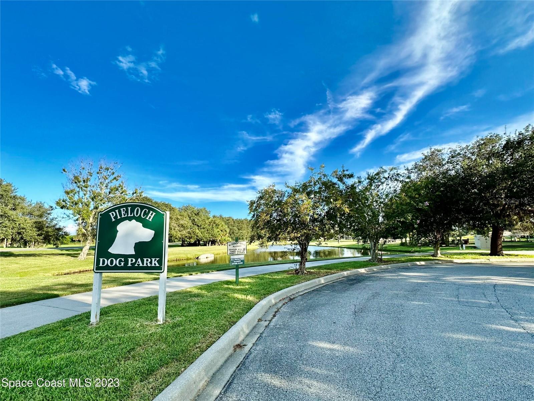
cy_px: 200
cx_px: 267
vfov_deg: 85.7
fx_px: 216
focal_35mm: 14
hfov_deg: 102.1
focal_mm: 2.22
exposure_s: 1/1233
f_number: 2.2
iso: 40
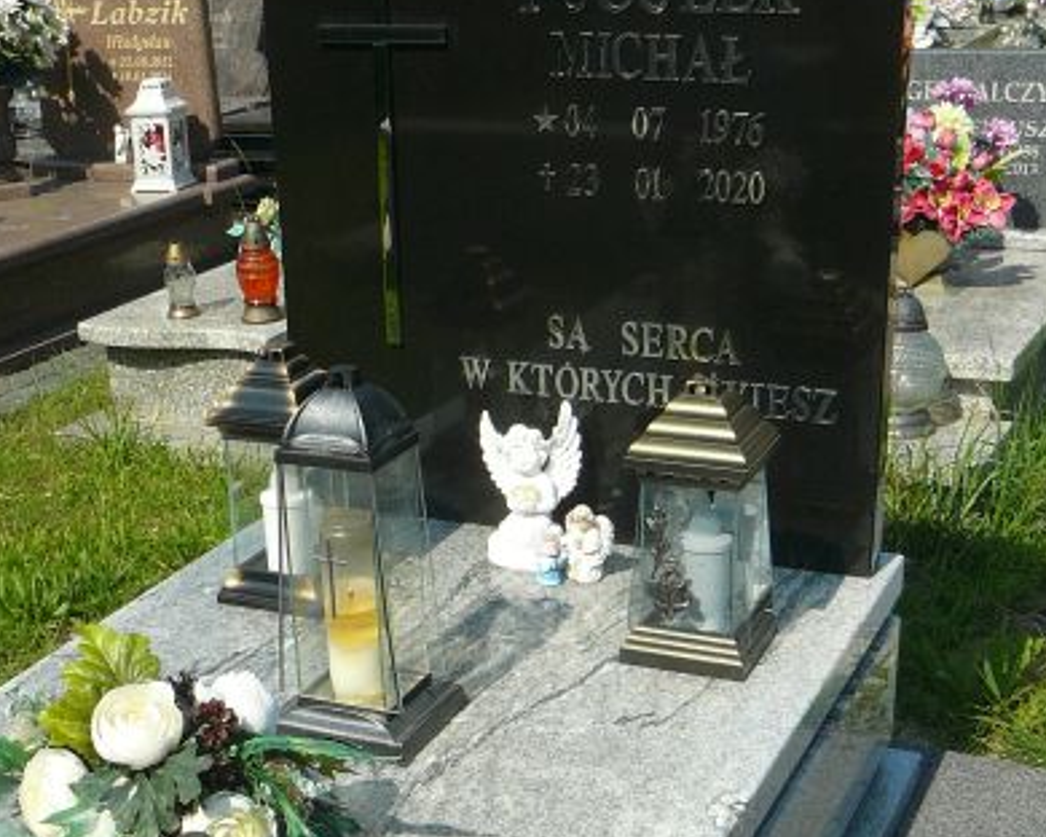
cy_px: 606
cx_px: 416
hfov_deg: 33.5
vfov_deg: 26.9
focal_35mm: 56
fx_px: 1734
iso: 80
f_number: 5
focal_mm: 5.2
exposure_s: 1/500
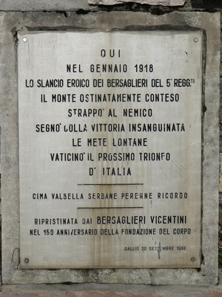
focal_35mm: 130
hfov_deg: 11.4
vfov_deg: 15.2
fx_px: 1112
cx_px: 111
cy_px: 148
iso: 80
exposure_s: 1/400
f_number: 5
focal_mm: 21.6
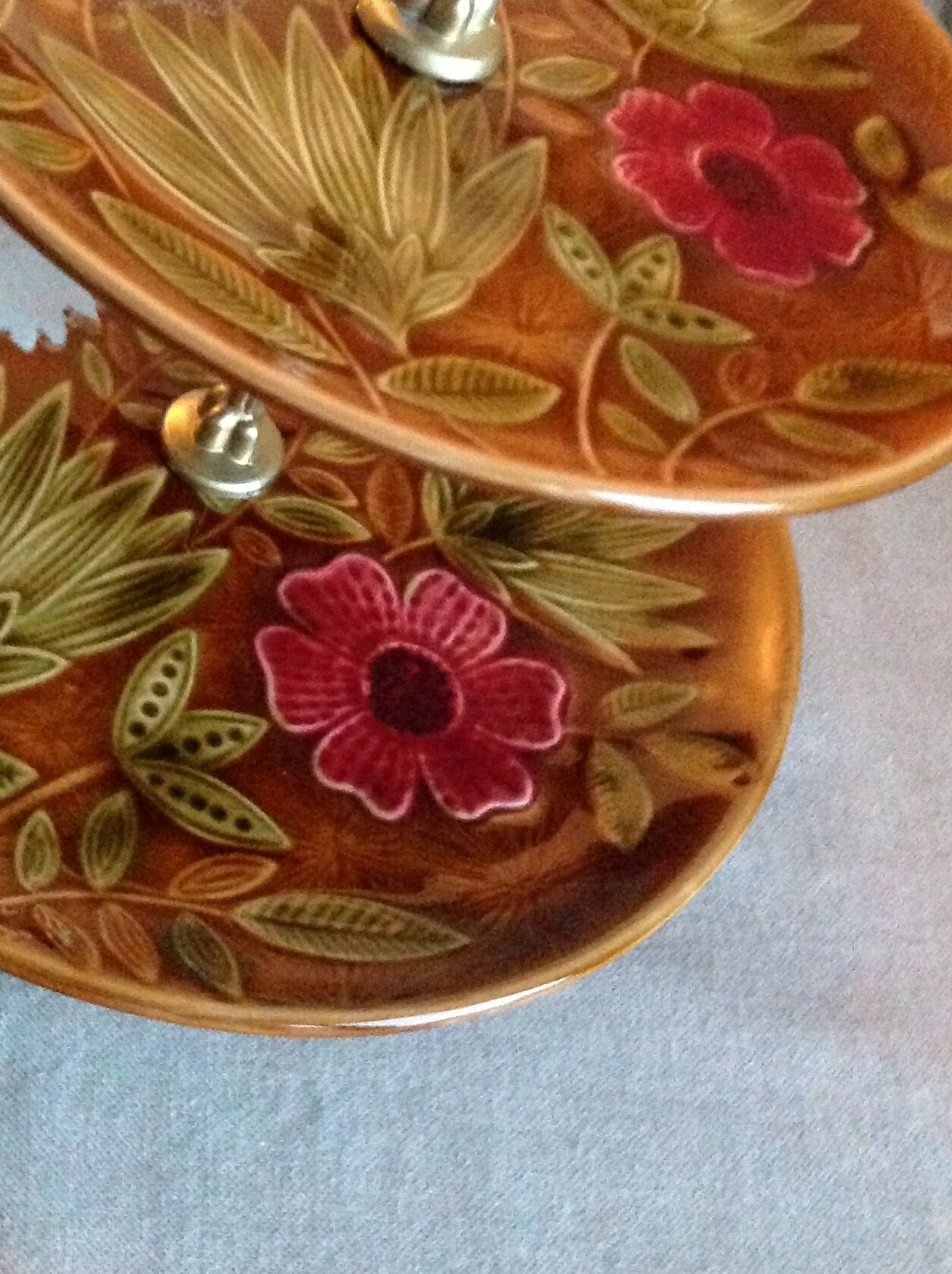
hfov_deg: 26.6
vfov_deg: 34.8
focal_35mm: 54
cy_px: 315
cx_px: 231
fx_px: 1985
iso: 800
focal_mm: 4.28
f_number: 2.4
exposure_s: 1/15
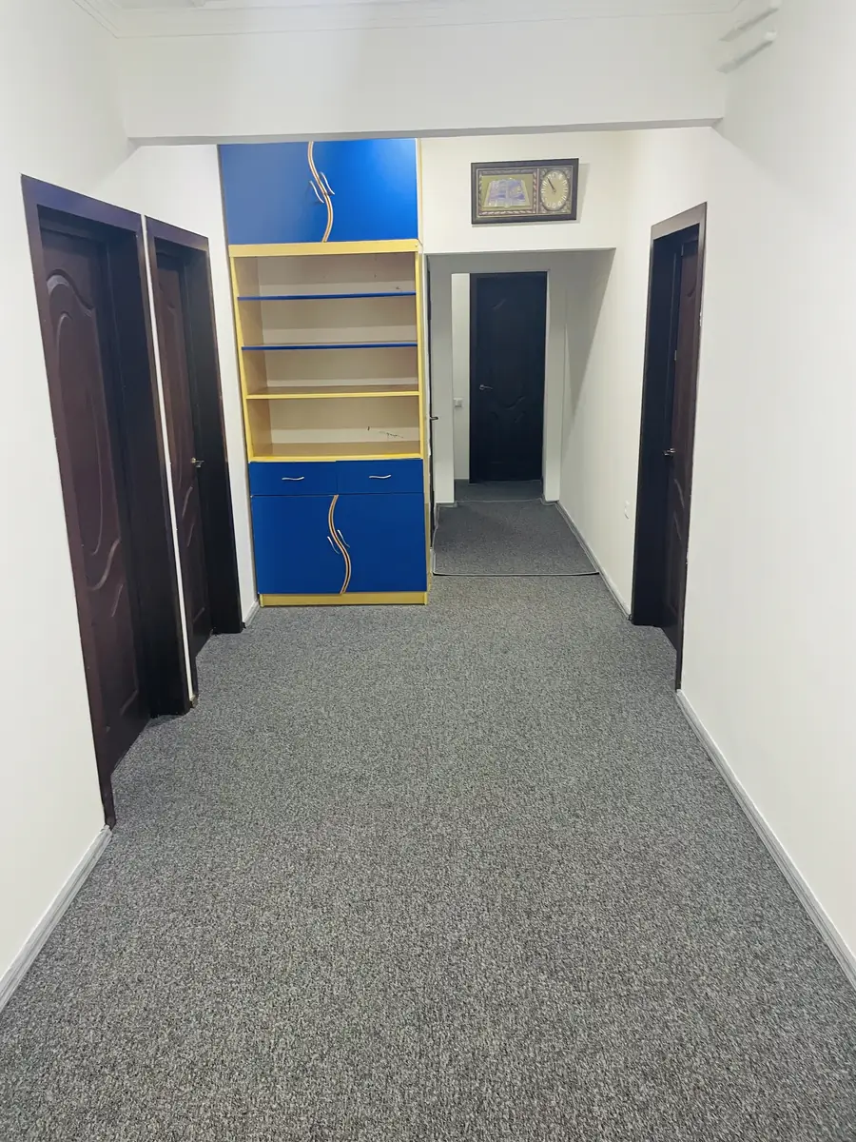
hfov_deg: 53.1
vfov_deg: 67.3
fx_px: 857
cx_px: 428
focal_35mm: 26
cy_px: 571
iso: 125
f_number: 1.6
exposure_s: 1/50
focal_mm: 4.2
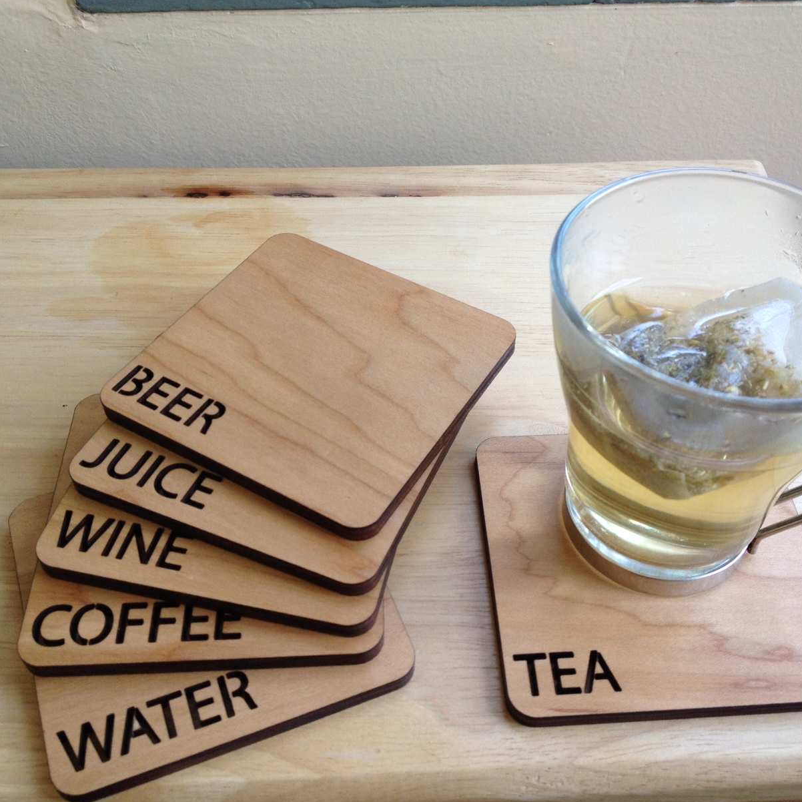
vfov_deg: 40.0
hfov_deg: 40.0
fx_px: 1101
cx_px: 437
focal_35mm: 42
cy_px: 402
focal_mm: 4.28
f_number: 2.4
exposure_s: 1/60
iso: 80
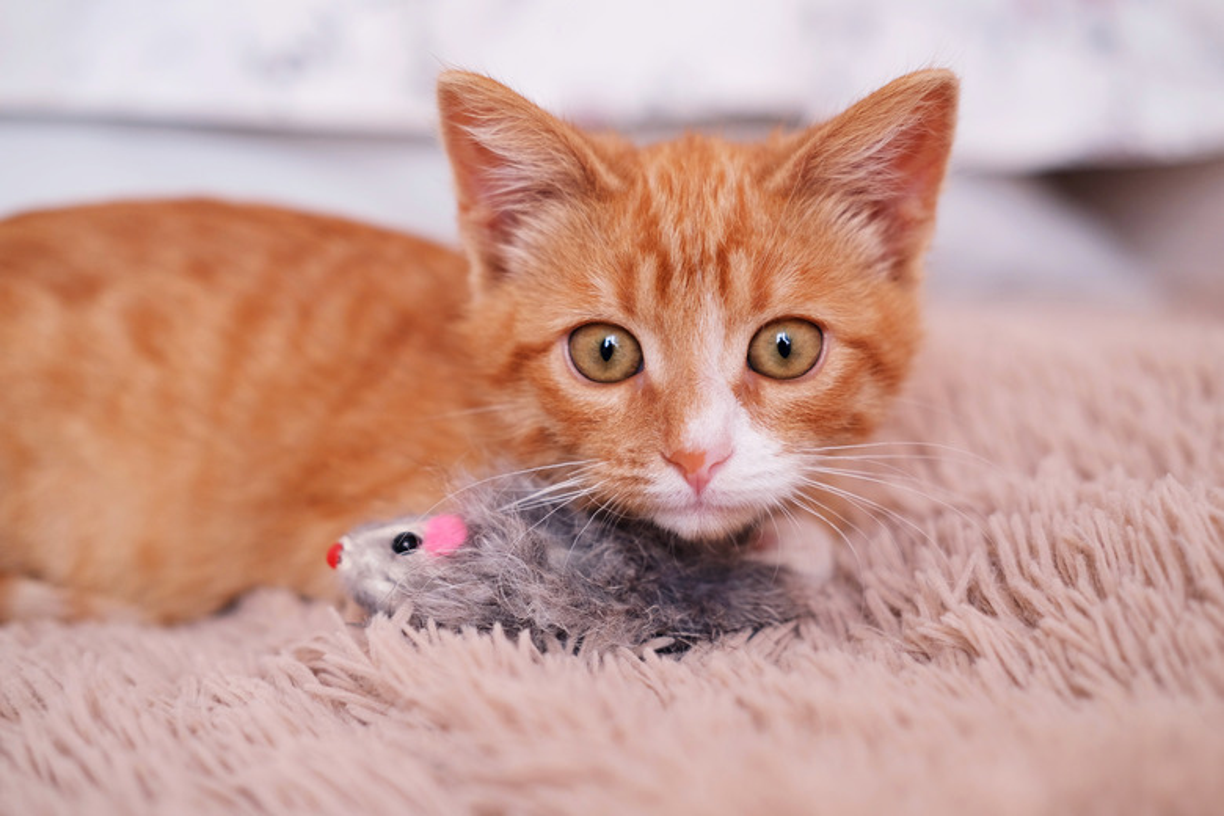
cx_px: 612
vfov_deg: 25.5
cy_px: 408
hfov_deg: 37.5
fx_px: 1802
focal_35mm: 53
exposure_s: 1/400
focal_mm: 35
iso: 640
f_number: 2.8
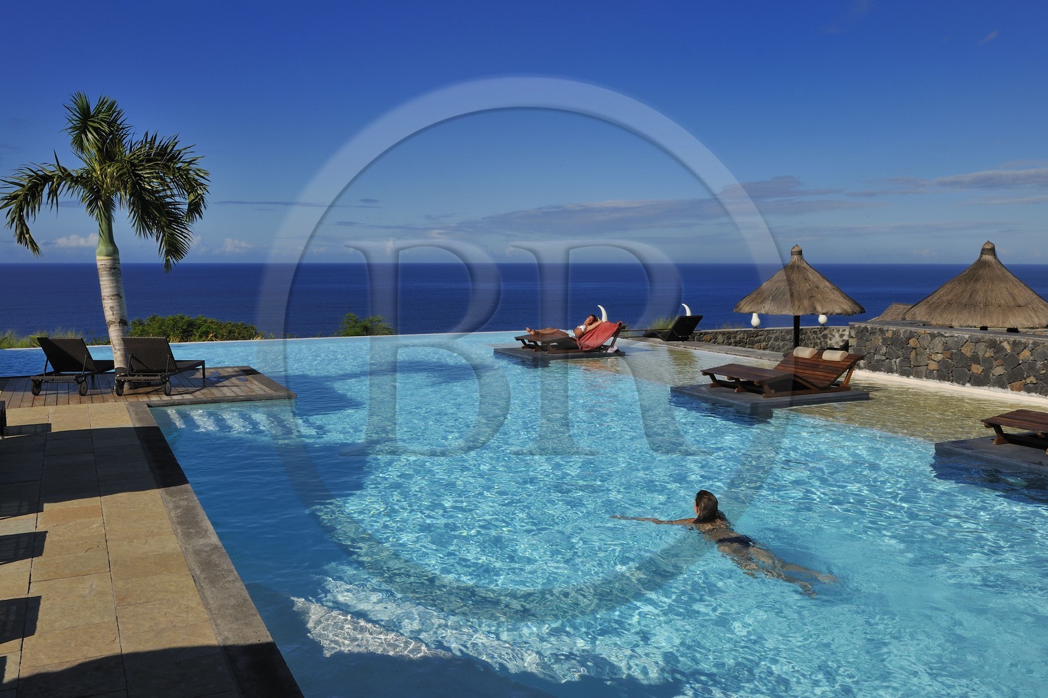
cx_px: 524
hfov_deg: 58.7
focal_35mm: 32
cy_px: 349
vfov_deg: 41.1
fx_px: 931
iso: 200
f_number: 22
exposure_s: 1/160
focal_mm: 32
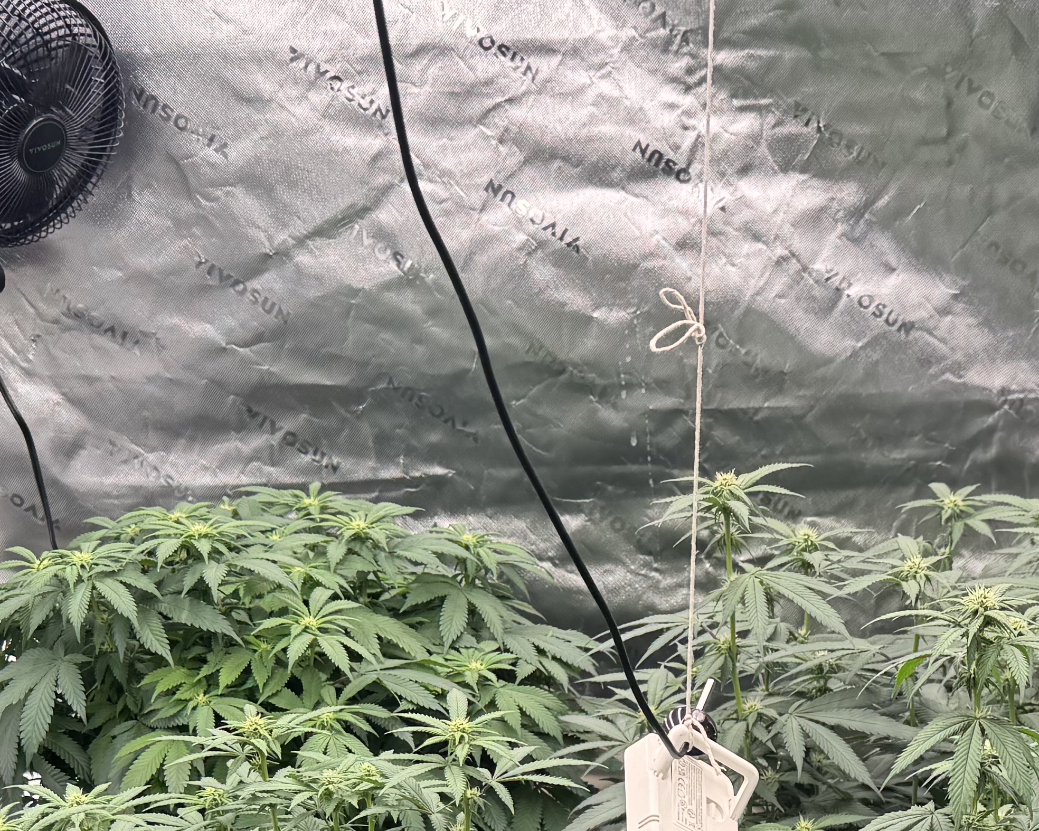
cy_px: 979
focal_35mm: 68
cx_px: 736
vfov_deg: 21.0
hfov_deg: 27.6
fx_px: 2091
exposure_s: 1/876
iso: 80
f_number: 1.78
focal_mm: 6.76
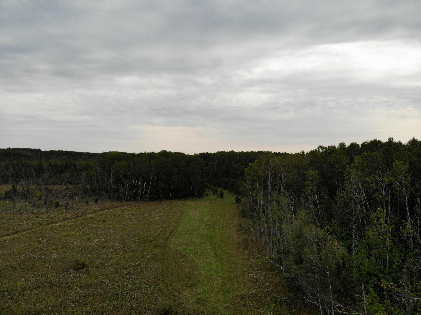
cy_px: 158
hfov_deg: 71.6
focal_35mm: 24
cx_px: 210
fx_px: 292
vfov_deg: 56.8
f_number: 2.8
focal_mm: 4.5
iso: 100
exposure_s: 1/960
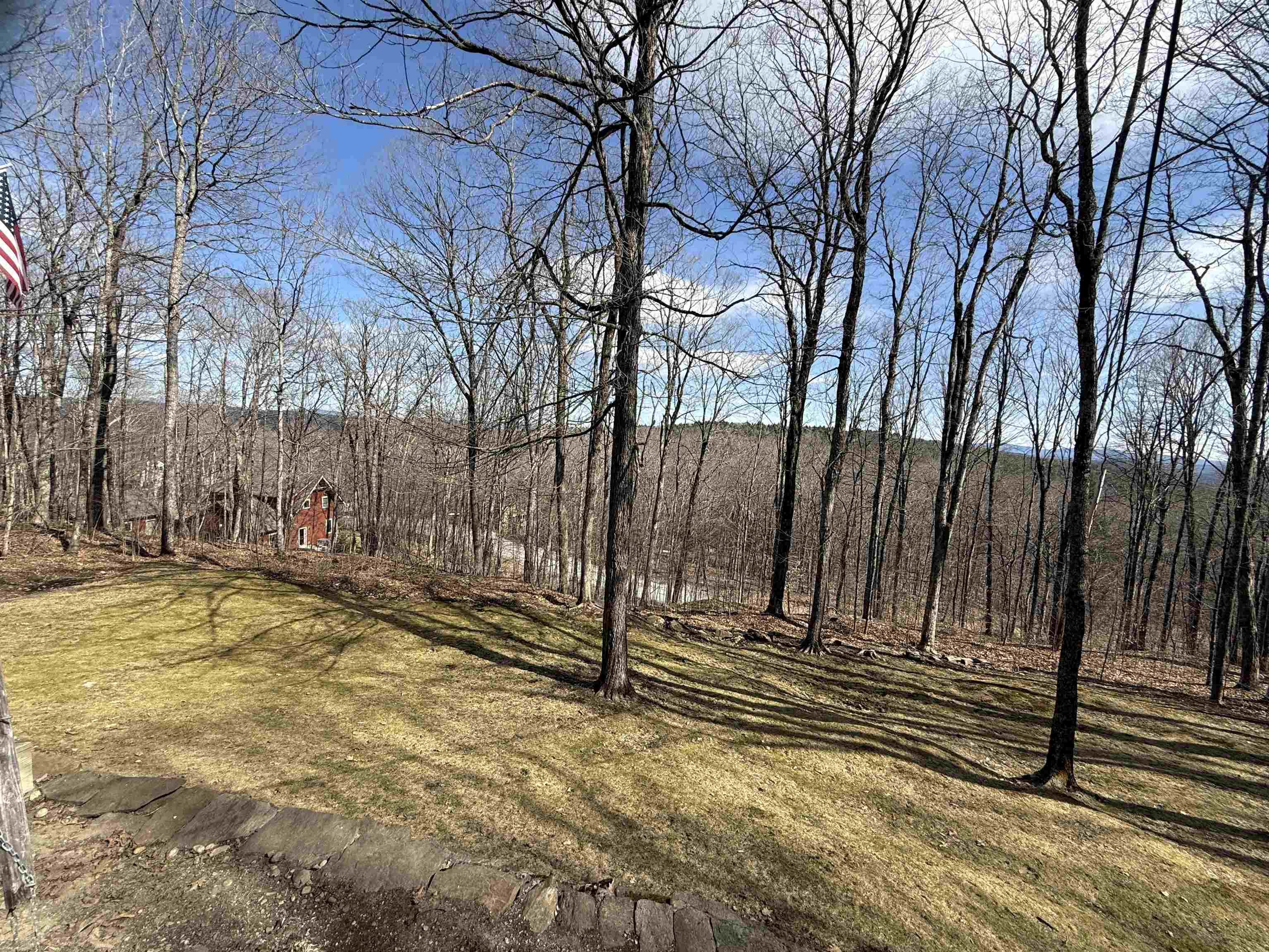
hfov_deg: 102.1
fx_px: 513
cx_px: 634
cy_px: 476
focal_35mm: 14
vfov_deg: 85.7
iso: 50
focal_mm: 2.22
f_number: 2.2
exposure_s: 1/1259
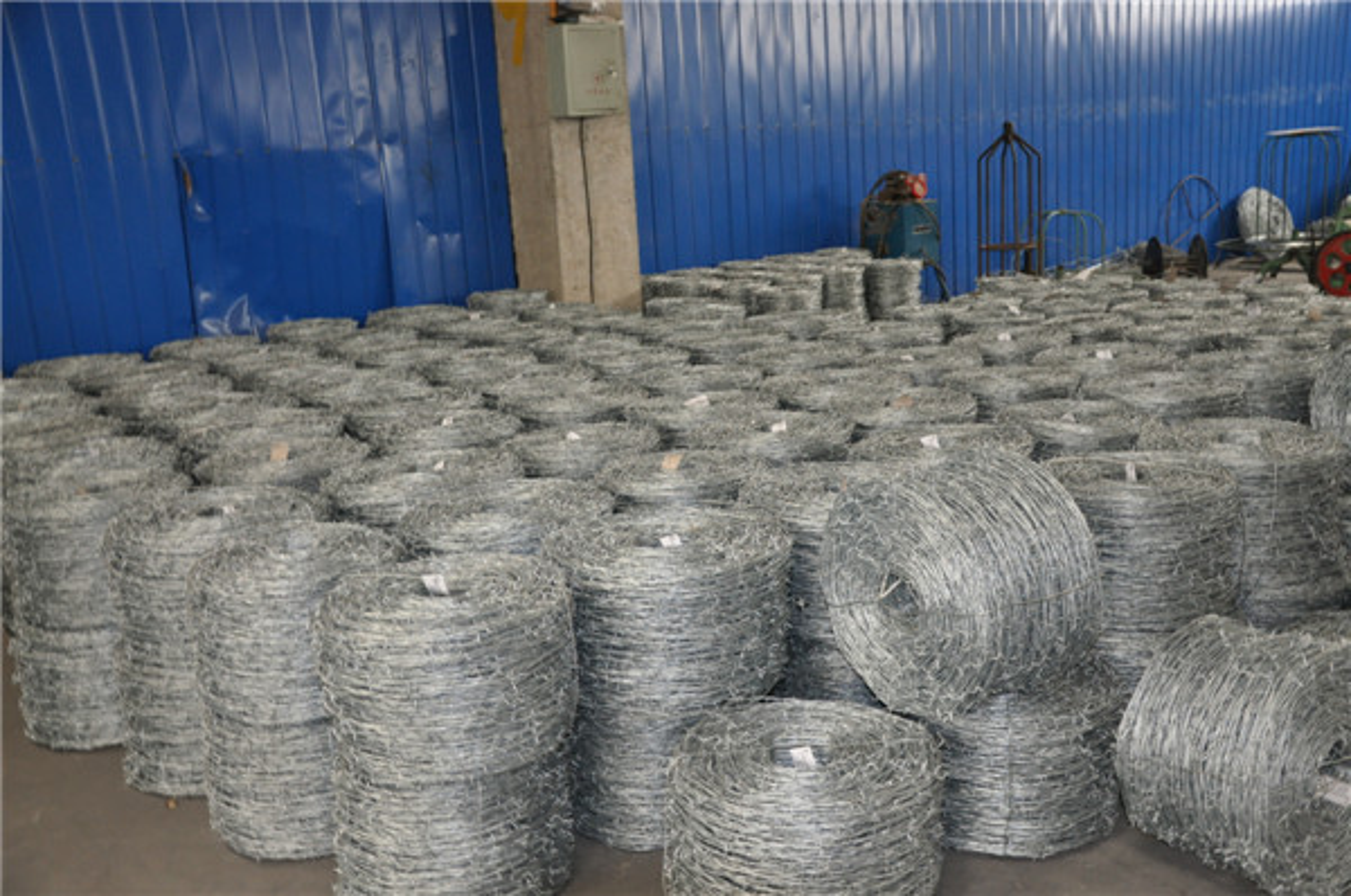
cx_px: 676
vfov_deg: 35.4
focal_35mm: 38
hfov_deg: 51.4
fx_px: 1405
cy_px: 448
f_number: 4
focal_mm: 25
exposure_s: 1/10
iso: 800
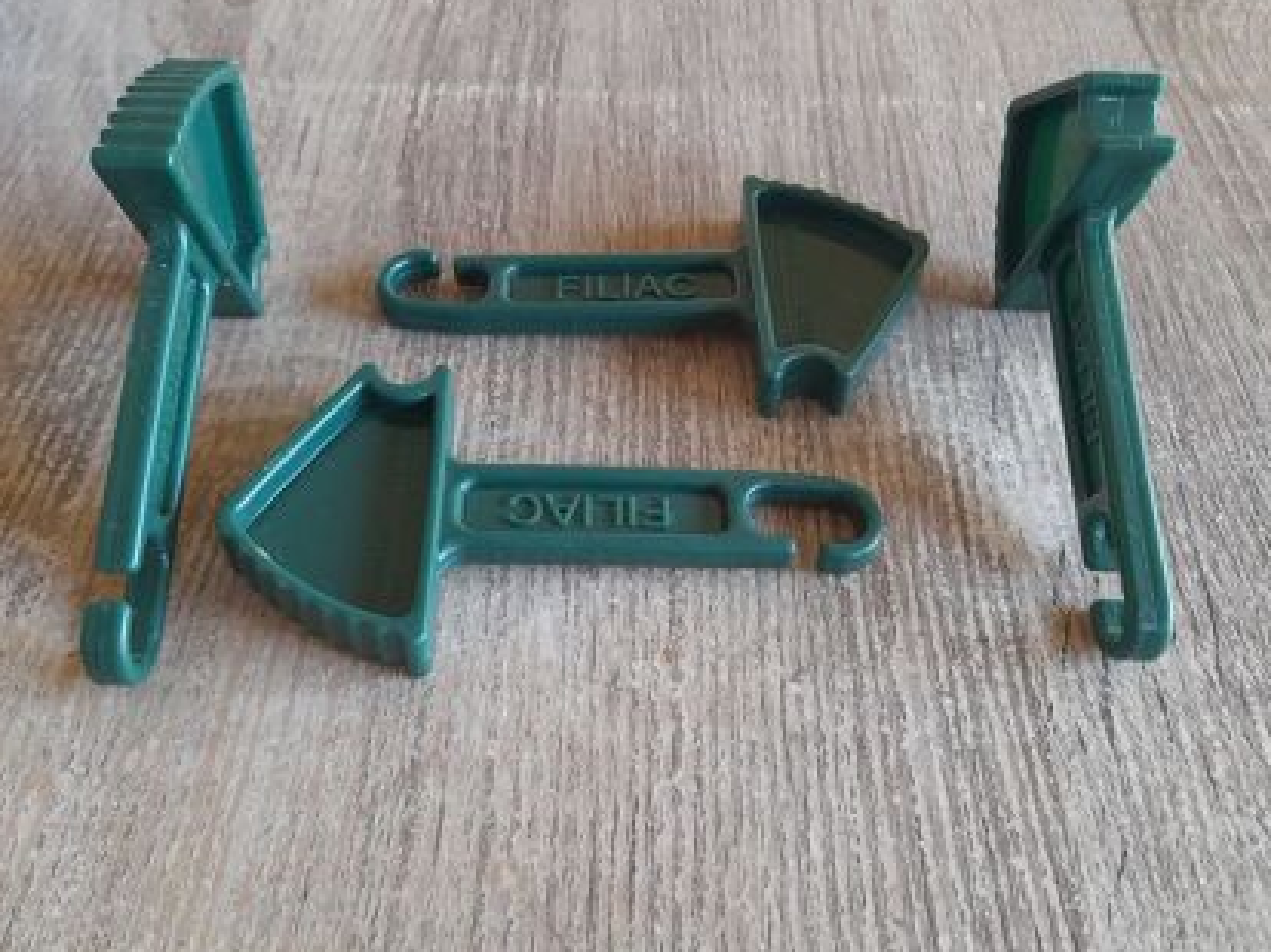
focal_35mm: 29
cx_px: 608
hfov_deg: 61.7
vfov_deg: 48.1
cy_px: 433
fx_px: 1064
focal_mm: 4.6
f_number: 2
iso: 320
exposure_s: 1/40
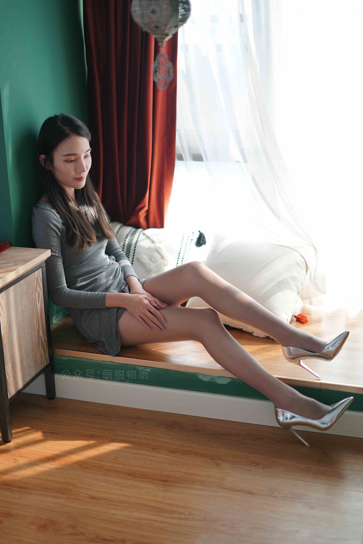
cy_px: 272
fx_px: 755
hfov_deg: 27.0
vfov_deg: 39.6
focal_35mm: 50
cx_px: 182
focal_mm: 50
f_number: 1.8
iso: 200
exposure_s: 1/160
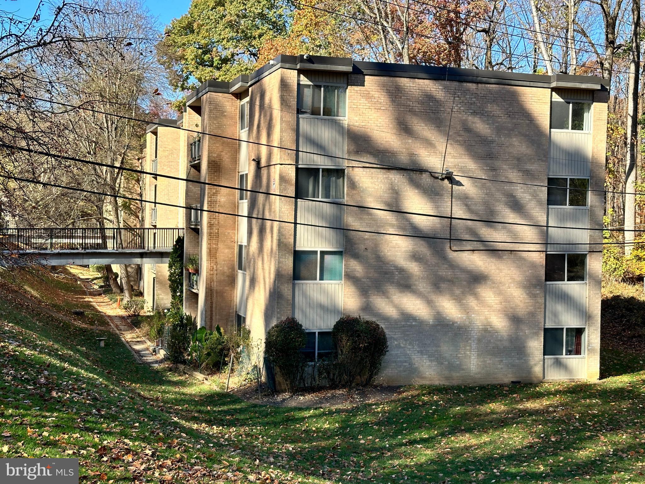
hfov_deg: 39.7
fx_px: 894
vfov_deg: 30.3
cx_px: 322
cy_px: 242
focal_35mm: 48
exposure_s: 1/1305
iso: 64
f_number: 1.78
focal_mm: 6.86
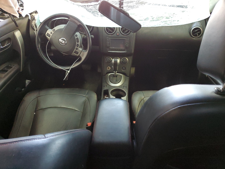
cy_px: 84
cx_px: 112
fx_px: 169
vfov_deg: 53.1
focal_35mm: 26
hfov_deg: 67.3
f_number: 1.5
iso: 281
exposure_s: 1/60.2
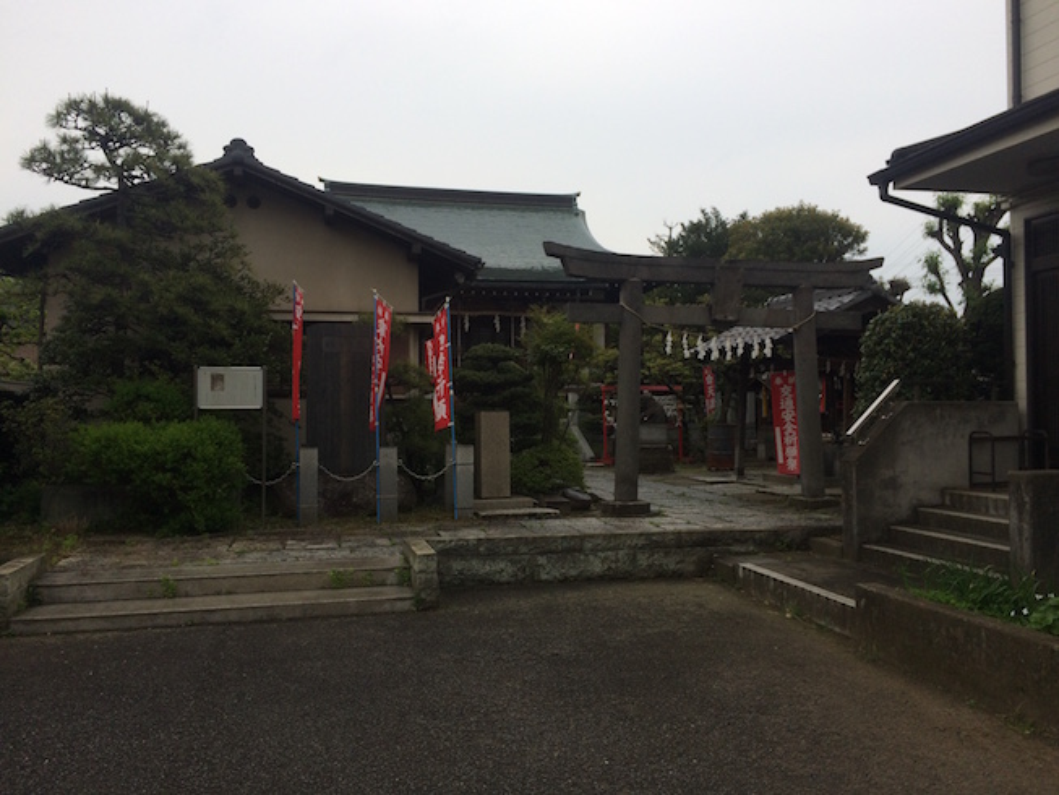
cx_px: 530
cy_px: 398
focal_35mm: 29
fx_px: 887
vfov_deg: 48.2
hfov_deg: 61.7
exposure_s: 1/483
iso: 32
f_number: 2.2
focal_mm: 4.15
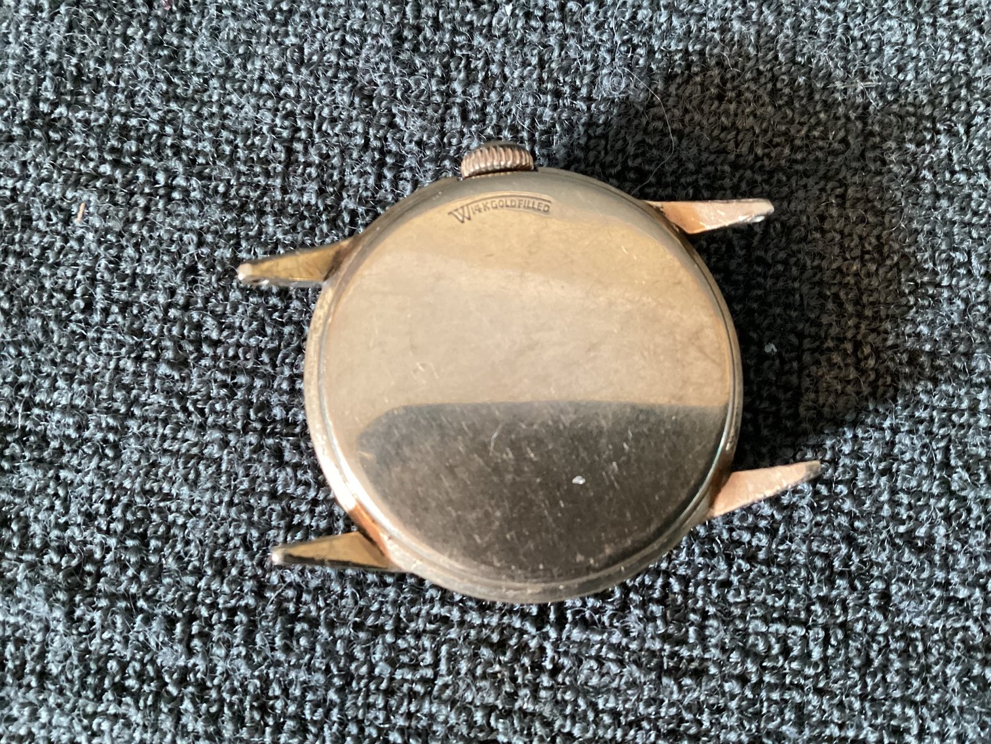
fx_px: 888
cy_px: 372
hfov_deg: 58.3
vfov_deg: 45.4
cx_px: 496
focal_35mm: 31
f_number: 2.4
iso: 400
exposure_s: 1/25
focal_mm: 3.3
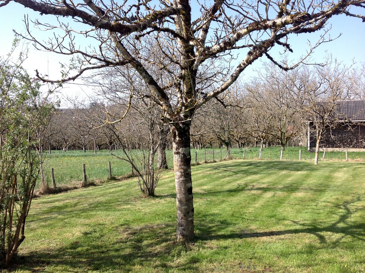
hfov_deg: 52.7
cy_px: 136
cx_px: 182
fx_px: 369
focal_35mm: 35
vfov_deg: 40.6
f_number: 2.4
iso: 50
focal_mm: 4.28
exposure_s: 1/756
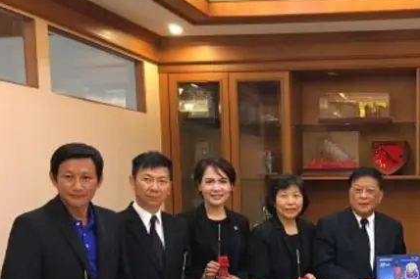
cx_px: 381
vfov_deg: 23.9
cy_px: 257
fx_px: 641
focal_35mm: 55
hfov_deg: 34.2
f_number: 2.2
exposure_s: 1/17
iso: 100
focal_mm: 4.15
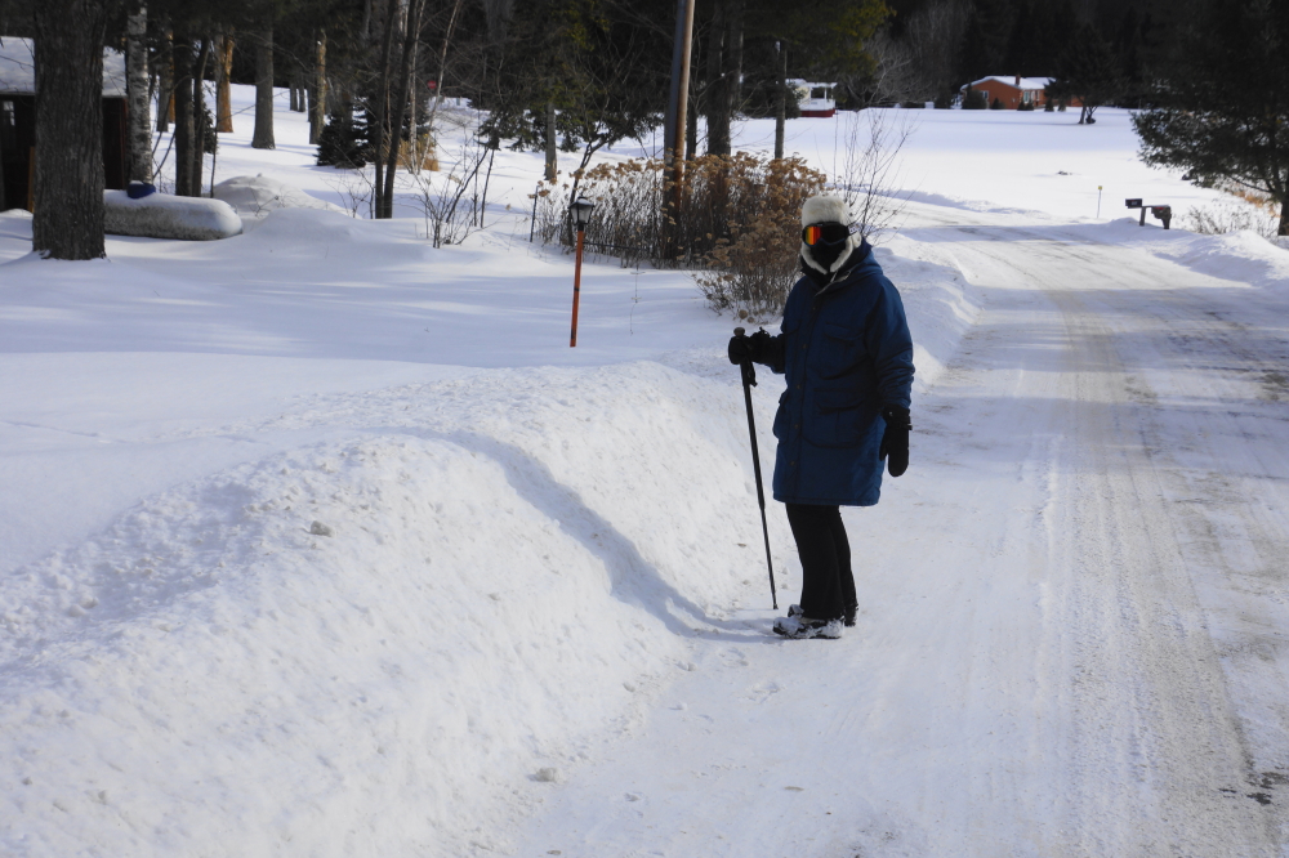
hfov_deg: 37.9
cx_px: 644
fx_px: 1879
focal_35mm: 52
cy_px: 429
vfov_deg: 25.7
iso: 100
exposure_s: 1/100
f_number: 11
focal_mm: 35
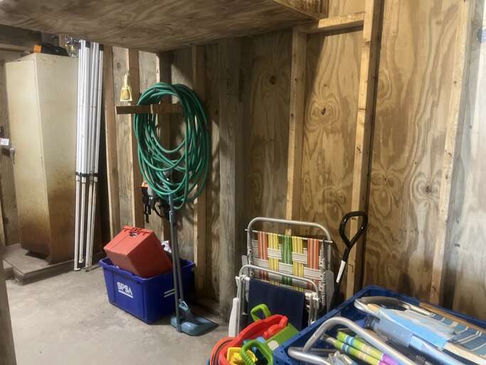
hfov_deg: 67.3
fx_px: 365
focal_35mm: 26
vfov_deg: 53.0
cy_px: 182
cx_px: 243
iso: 500
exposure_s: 1/40
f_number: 1.6
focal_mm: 5.1
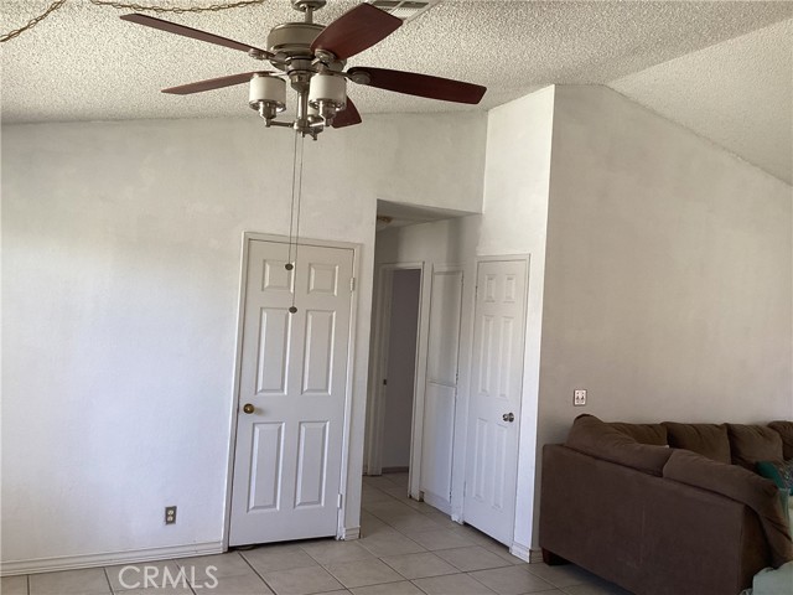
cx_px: 396
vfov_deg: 45.4
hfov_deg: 58.4
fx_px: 710
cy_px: 298
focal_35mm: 31
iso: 100
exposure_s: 1/60
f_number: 2.4
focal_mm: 3.3
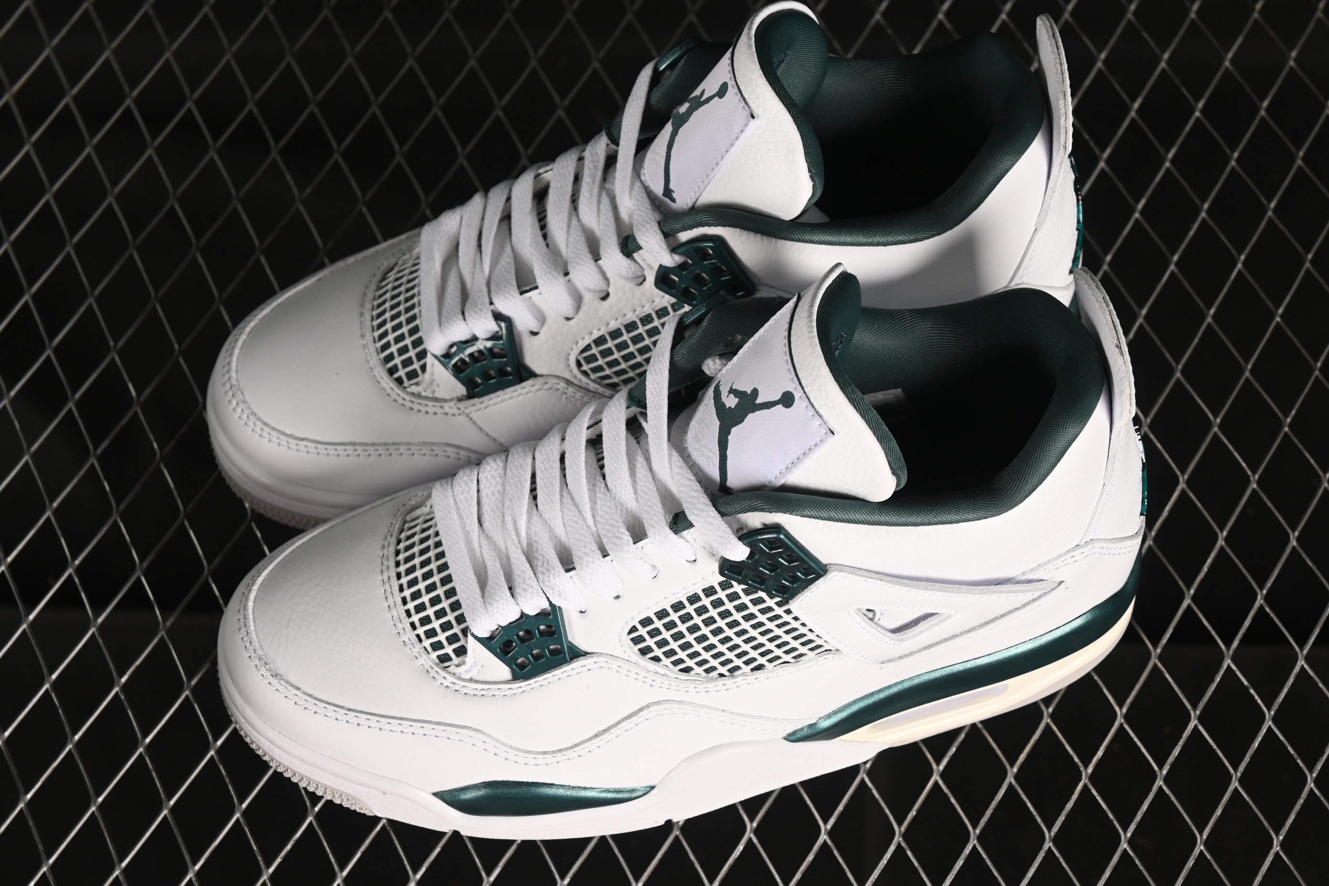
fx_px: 2769
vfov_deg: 18.2
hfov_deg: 27.0
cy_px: 443
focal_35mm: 75
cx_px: 664
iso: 160
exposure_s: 1/80
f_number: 7.1
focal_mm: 50
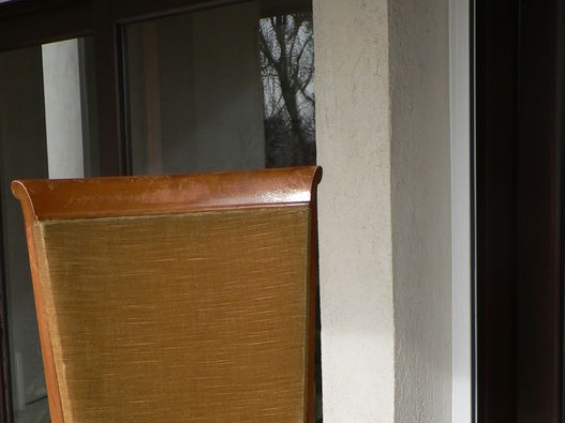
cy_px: 479
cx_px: 213
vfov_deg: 15.4
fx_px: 1518
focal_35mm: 93
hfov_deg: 21.0
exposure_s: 1/160
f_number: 4
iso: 80
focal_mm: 8.1
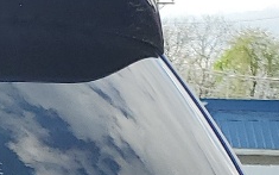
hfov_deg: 10.1
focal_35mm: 188
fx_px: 1430
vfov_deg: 6.2
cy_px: 598
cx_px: -324
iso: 50
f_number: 1.5
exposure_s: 1/1111
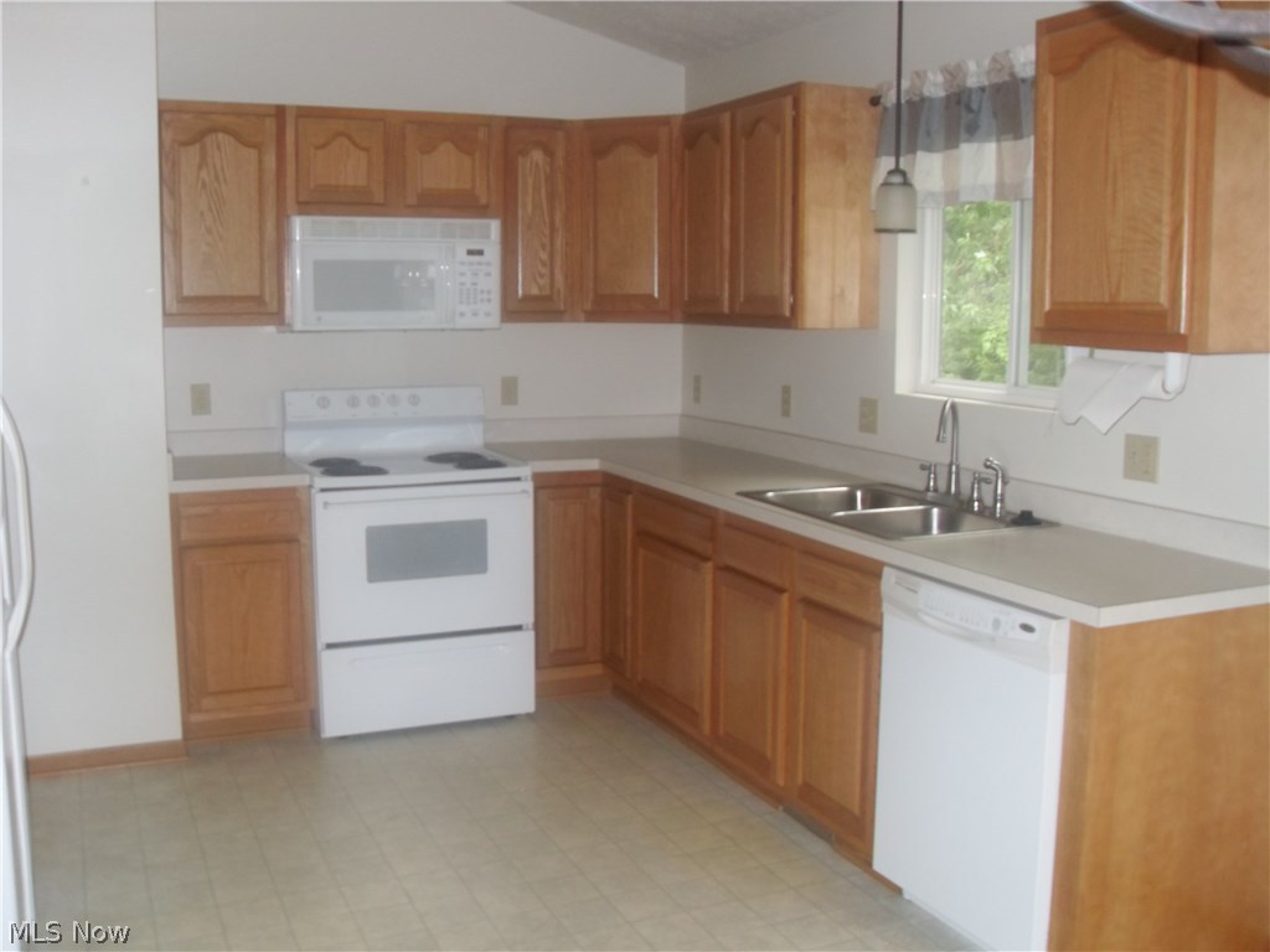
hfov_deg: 54.0
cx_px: 635
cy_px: 476
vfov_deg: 41.8
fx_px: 1247
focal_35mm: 34
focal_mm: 6.3
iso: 160
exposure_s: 1/45
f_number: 2.8
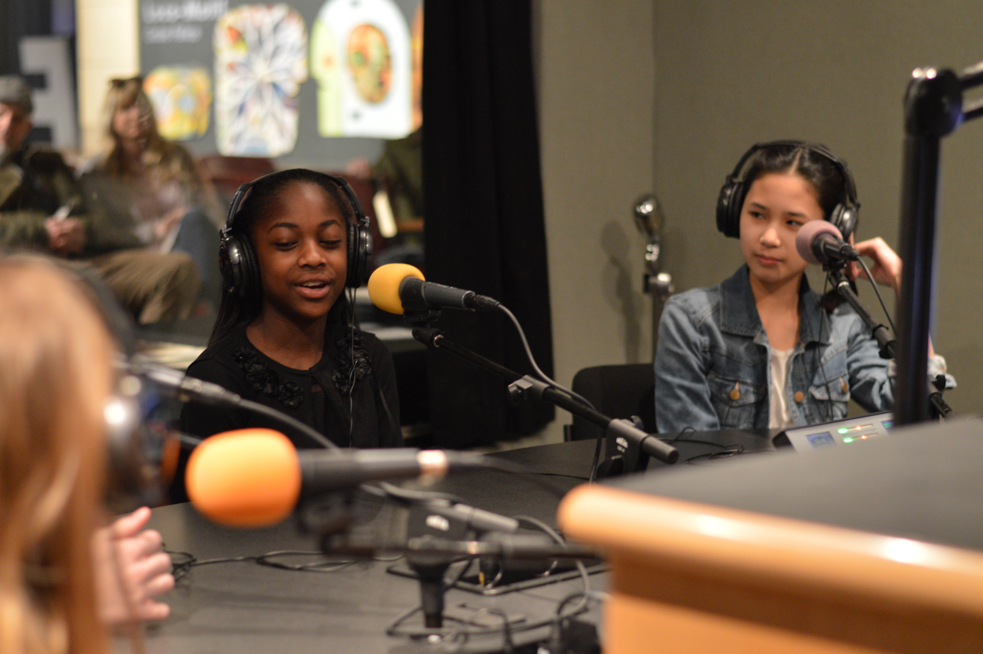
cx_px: 492
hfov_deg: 27.0
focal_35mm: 75
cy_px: 327
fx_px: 2046
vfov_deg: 18.1
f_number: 2
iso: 800
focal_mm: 50
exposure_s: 1/60
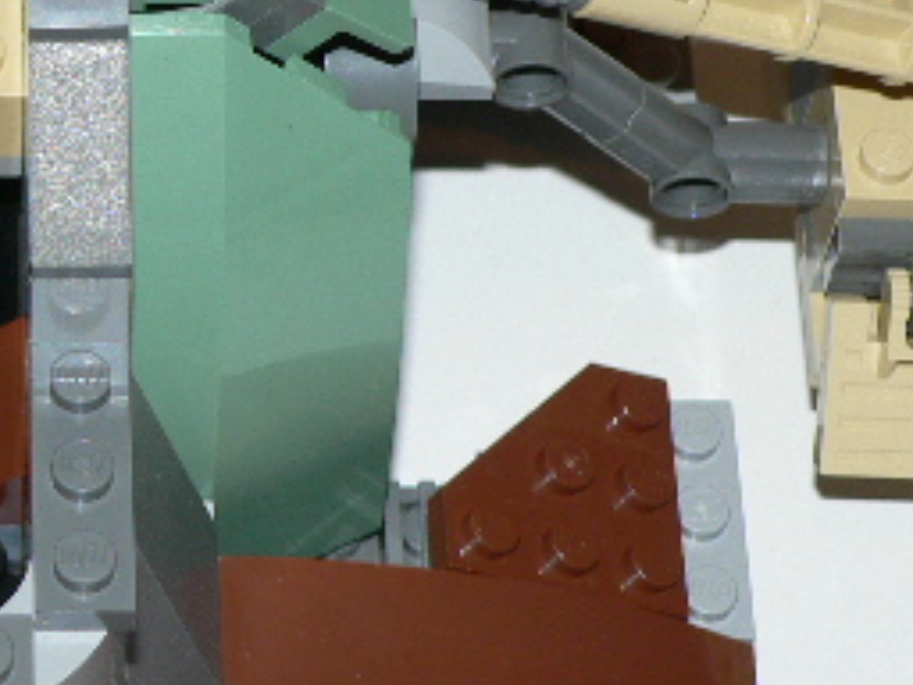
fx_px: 5011
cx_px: -207
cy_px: 14
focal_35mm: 190
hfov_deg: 10.2
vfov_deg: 7.8
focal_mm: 12.6
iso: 100
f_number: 3.2
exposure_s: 1/60
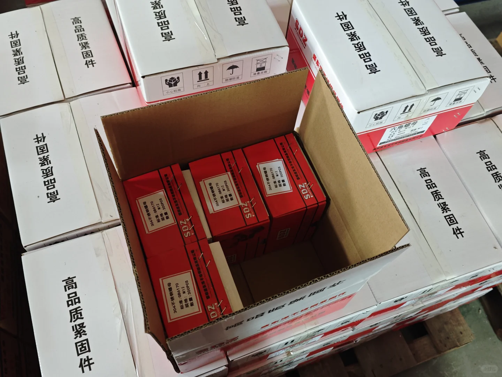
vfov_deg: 45.4
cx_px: 251
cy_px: 188
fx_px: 450
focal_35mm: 31
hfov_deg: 58.4
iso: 800
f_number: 1.6
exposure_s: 1/33.3
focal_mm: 6.55
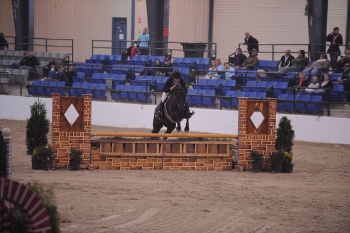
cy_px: 116
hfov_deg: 10.3
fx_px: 1943
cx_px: 175
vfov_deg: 6.9
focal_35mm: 200
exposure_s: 1/400
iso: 5000
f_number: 2.8
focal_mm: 200
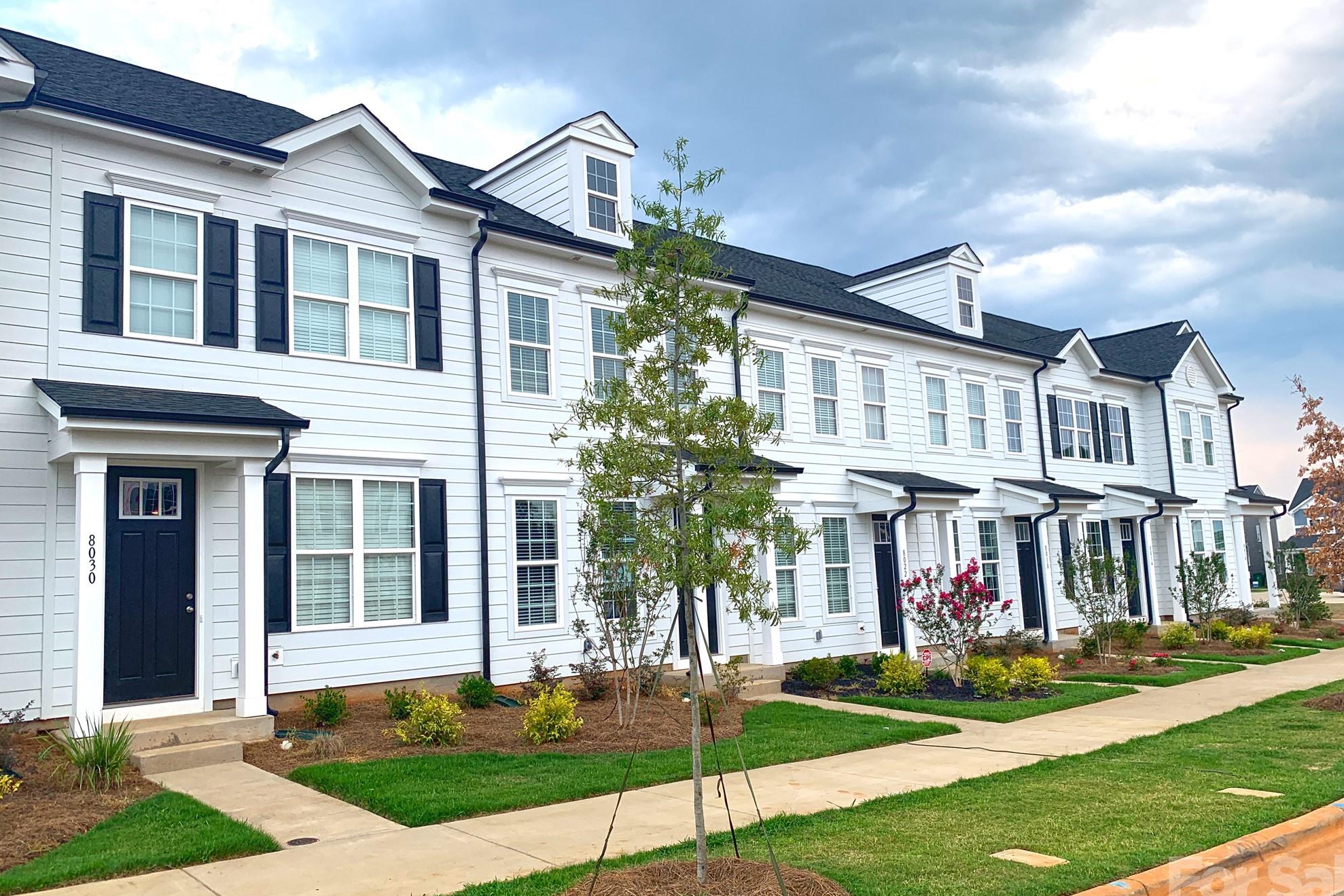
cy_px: 468
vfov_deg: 46.4
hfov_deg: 65.5
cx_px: 690
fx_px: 1045
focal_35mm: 28
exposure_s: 1/1054
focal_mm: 4.25
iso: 25
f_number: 1.8
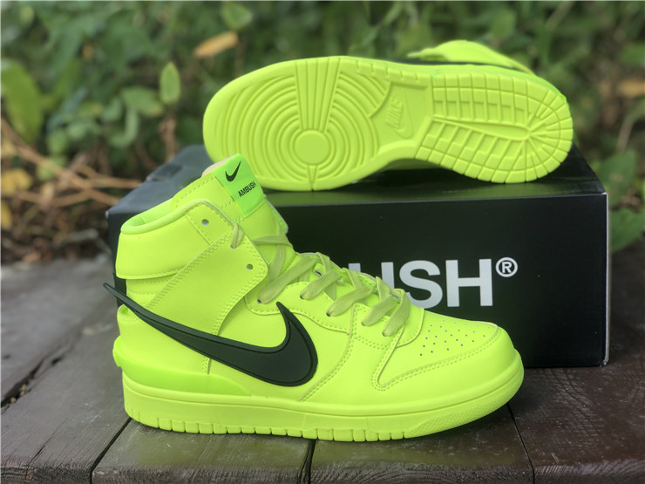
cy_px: 242
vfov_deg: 28.0
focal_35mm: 52
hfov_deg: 36.8
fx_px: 969
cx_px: 322
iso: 16
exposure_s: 1/400
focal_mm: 6
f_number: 2.4
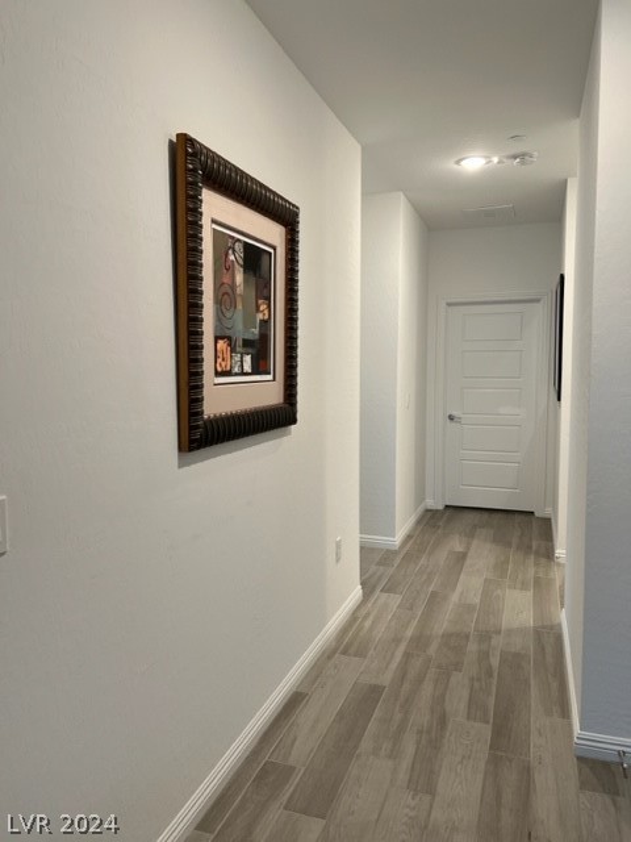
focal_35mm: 26
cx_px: 316
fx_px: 632
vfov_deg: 67.3
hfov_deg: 53.1
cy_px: 421
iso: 80
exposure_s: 1/60
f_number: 1.5
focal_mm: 5.7
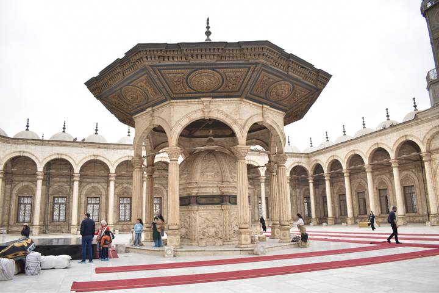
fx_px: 329
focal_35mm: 27
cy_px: 146
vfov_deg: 47.9
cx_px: 220
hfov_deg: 67.4
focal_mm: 18
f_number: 4.5
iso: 100
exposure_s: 1/125
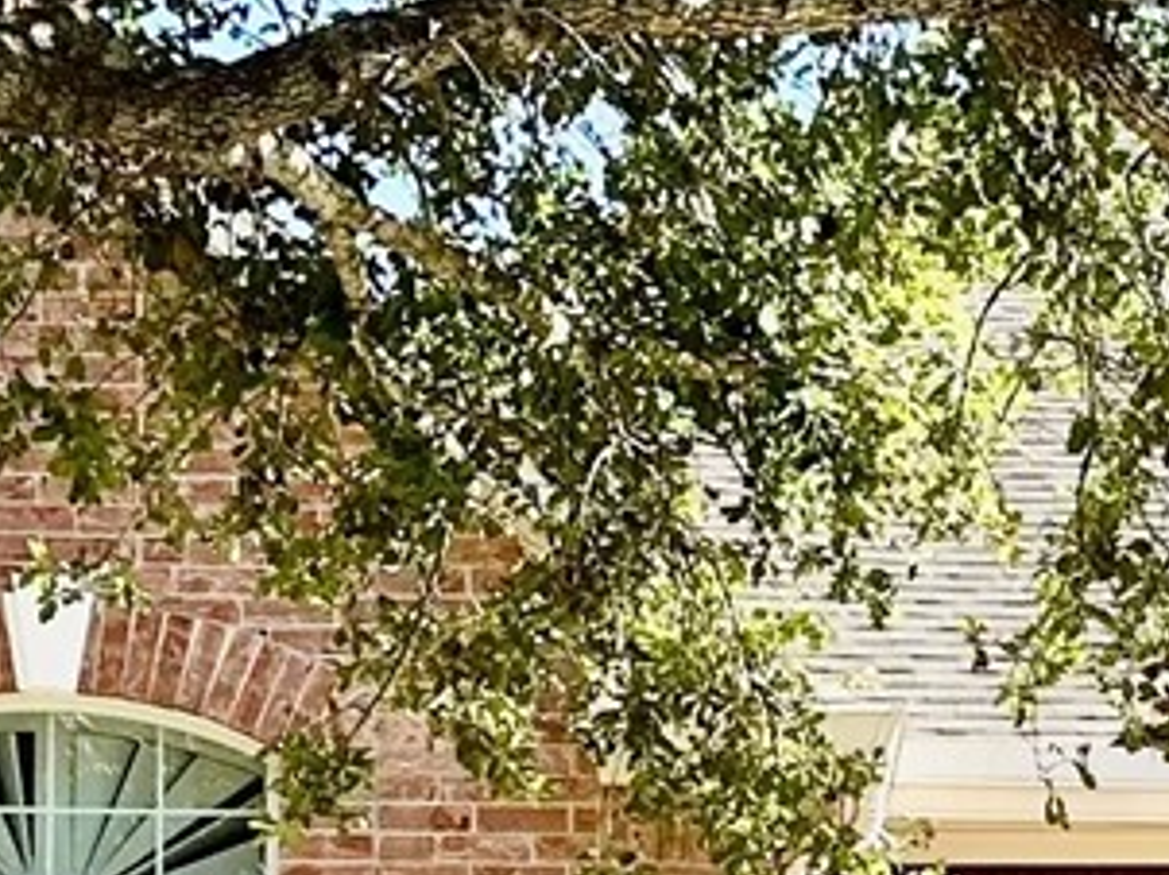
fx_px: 5500
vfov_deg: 8.9
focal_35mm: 163
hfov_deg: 12.0
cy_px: 1165
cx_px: 1142
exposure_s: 1/1040
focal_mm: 6.86
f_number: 1.78
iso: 80
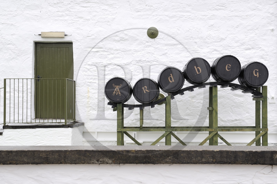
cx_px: 138
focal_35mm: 50
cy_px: 92
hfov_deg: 39.6
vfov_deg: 27.0
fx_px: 385
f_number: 6.3
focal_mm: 50
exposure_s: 1/160
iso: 200
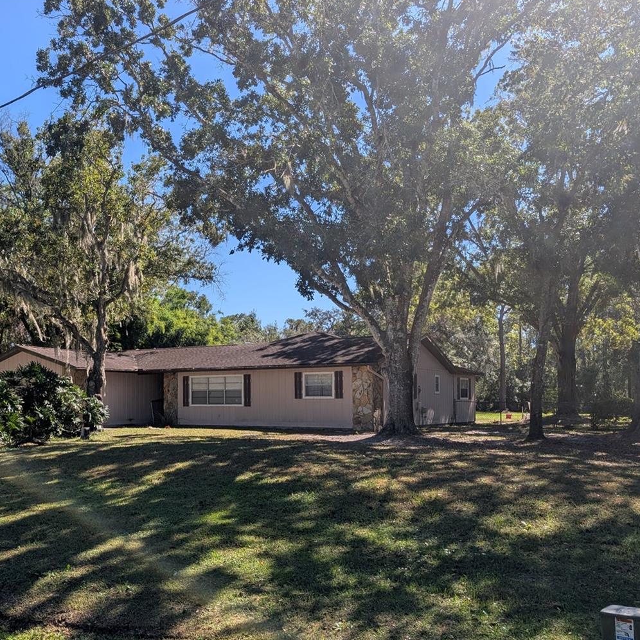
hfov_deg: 47.7
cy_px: 378
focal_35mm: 34
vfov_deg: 48.2
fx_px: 711
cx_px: 214
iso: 22
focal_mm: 6.9
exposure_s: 1/1037
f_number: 1.68
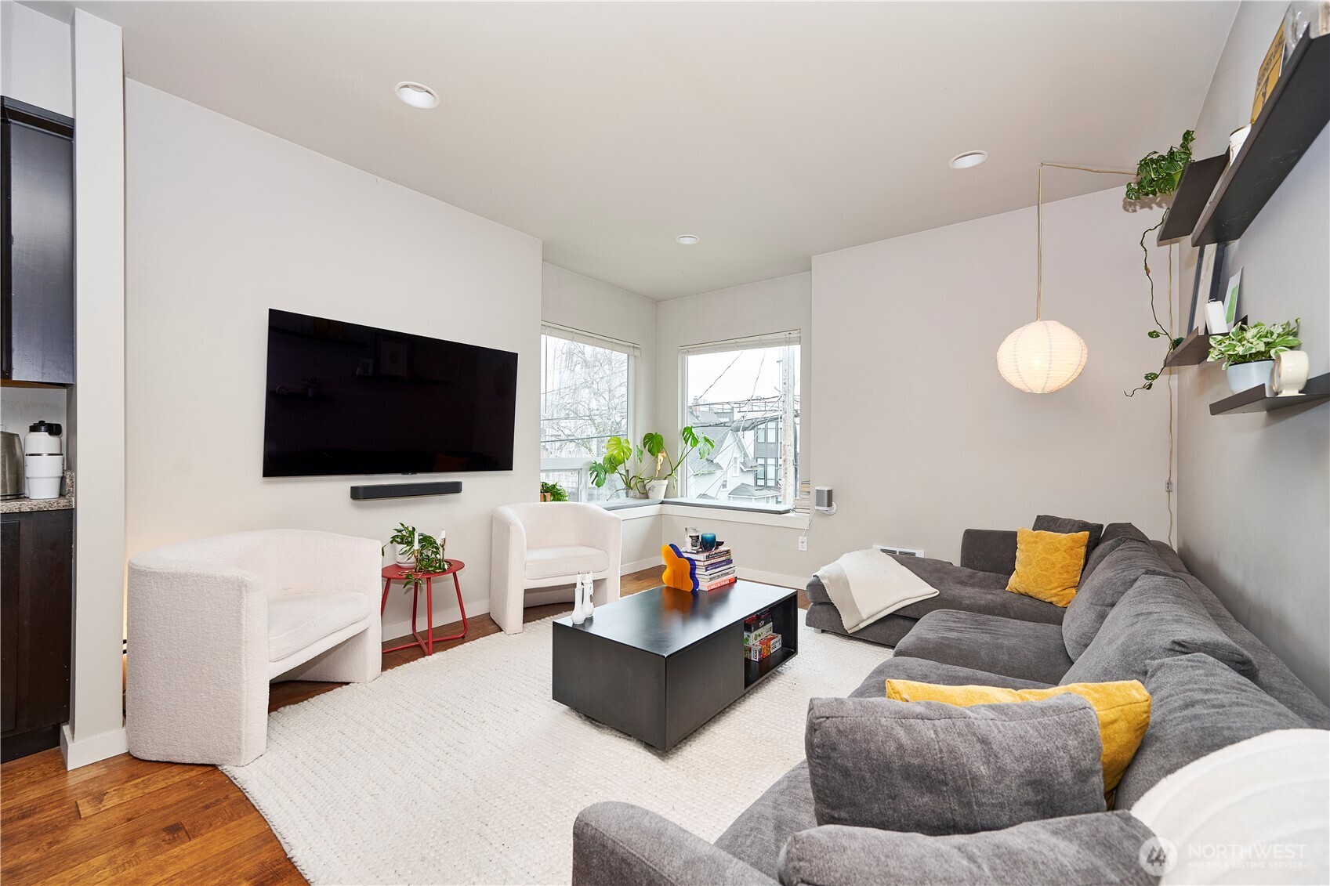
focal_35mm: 14
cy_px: 443
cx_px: 665
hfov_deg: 104.3
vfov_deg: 81.2
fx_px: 517
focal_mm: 14
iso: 200
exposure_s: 1/30
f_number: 5.6
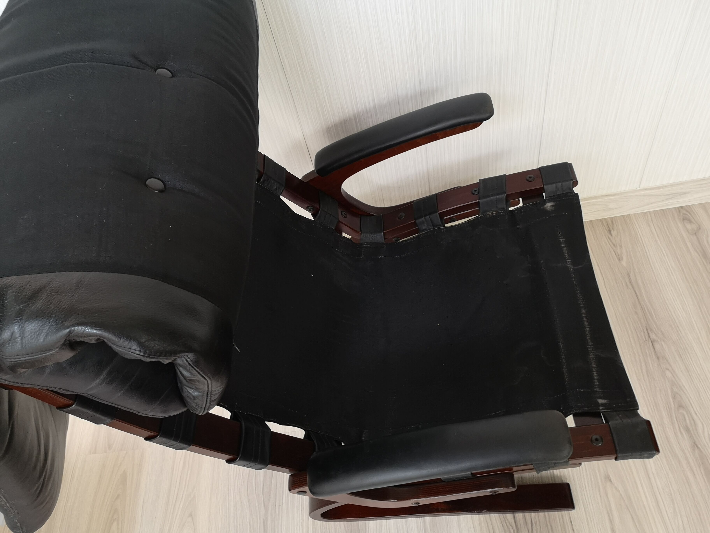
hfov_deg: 65.3
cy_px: 266
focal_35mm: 27
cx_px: 355
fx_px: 554
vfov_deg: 51.4
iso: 200
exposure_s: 1/30
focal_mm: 5.58
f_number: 1.8
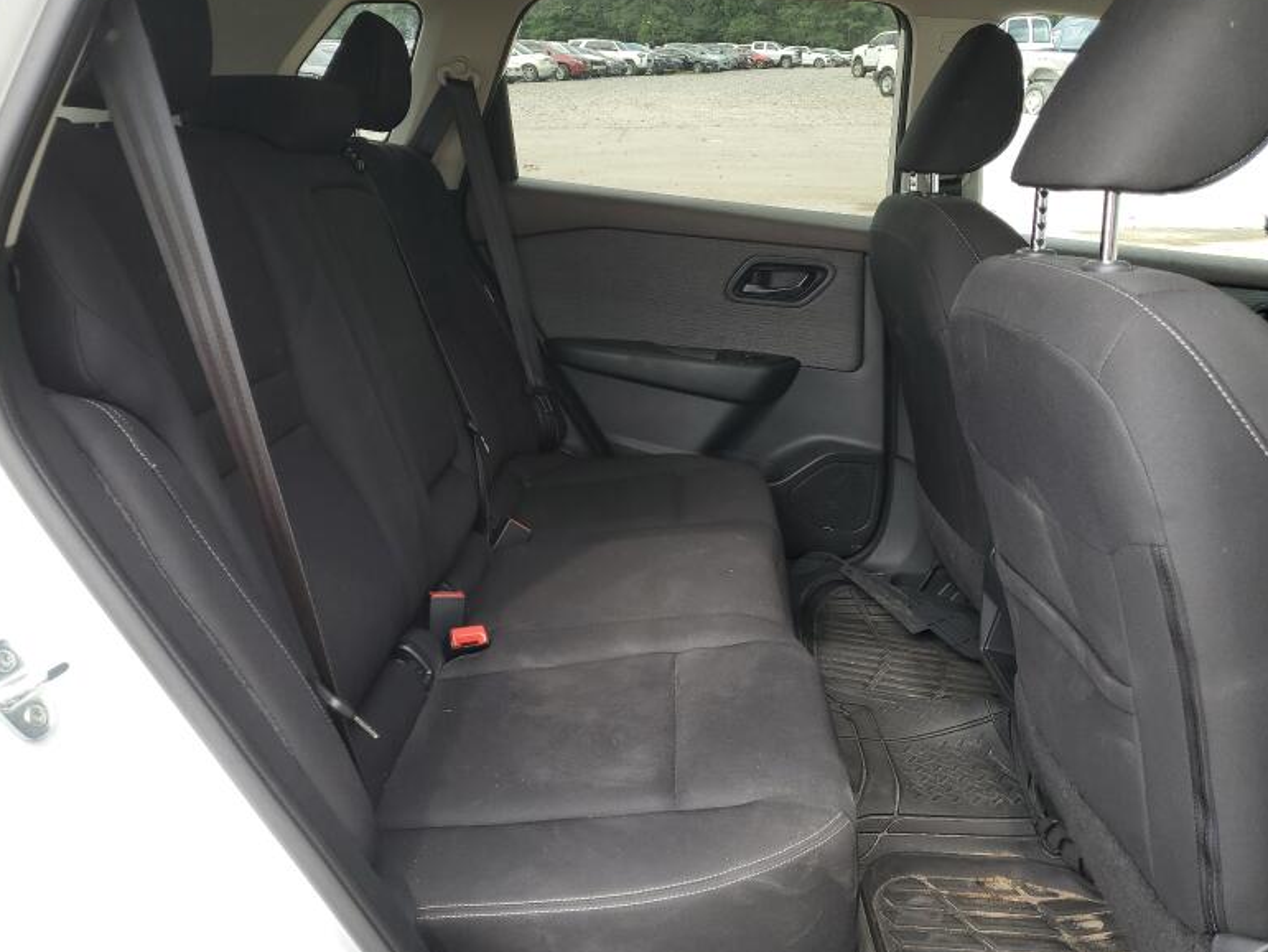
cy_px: 469
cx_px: 614
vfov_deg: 51.4
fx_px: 989
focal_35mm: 27
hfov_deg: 65.3
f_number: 1.5
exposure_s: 1/125
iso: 50
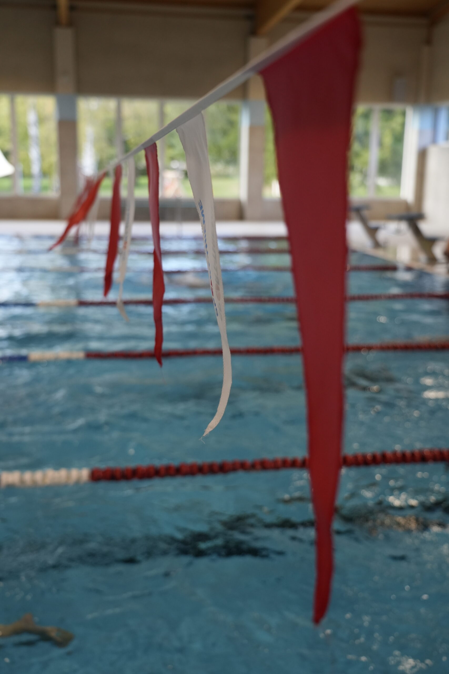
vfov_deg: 47.4
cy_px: 337
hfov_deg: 32.6
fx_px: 767
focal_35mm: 41
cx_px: 224
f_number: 4
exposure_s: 1/160
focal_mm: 41
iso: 1600
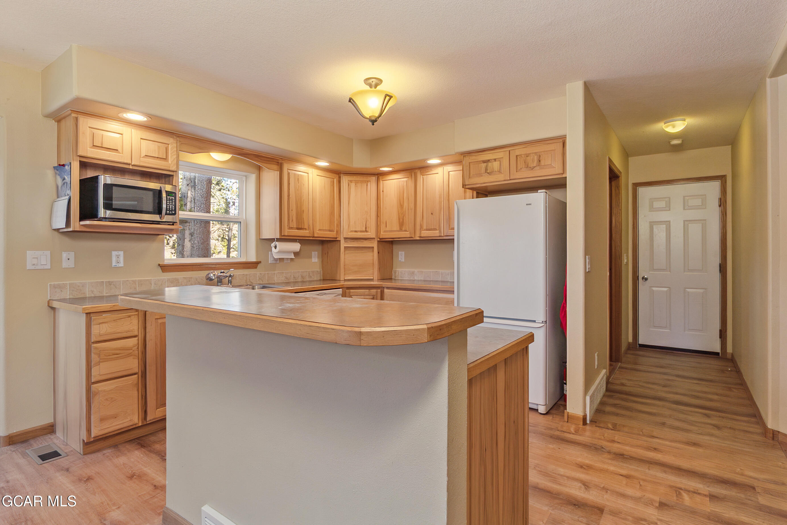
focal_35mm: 18
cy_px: 262
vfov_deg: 67.4
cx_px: 394
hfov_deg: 90.0
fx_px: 394
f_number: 10
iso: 100
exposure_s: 1/30
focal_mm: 12
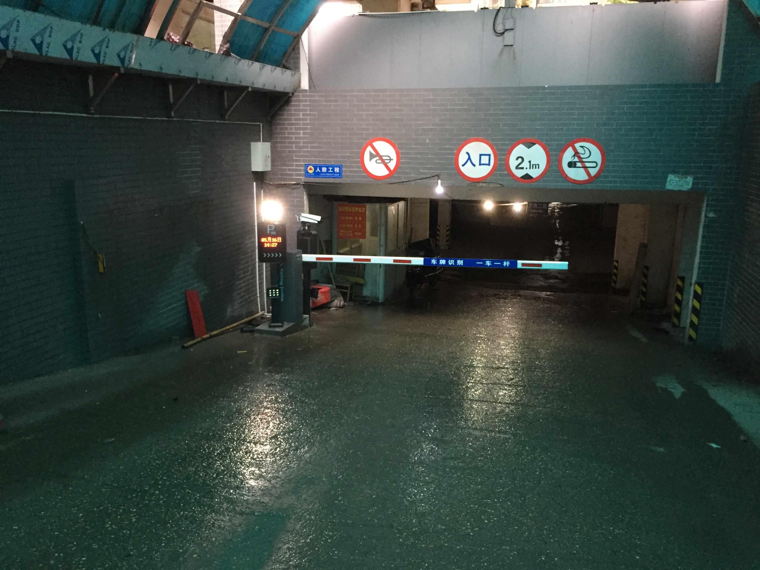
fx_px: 637
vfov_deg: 48.2
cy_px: 285
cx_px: 380
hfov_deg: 61.7
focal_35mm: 29
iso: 250
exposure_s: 1/17
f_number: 2.2
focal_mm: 4.15
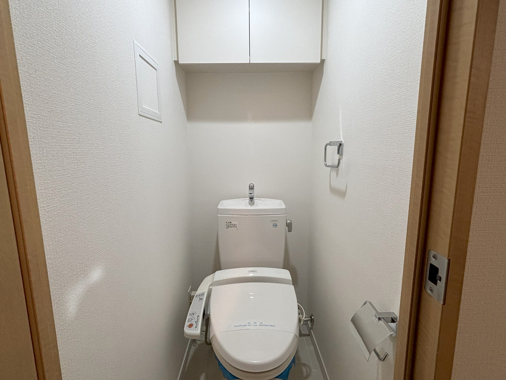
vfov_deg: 74.7
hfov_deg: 91.0
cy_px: 190
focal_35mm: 17
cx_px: 253
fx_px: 248
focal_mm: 1.54
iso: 160
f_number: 2.4
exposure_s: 1/50
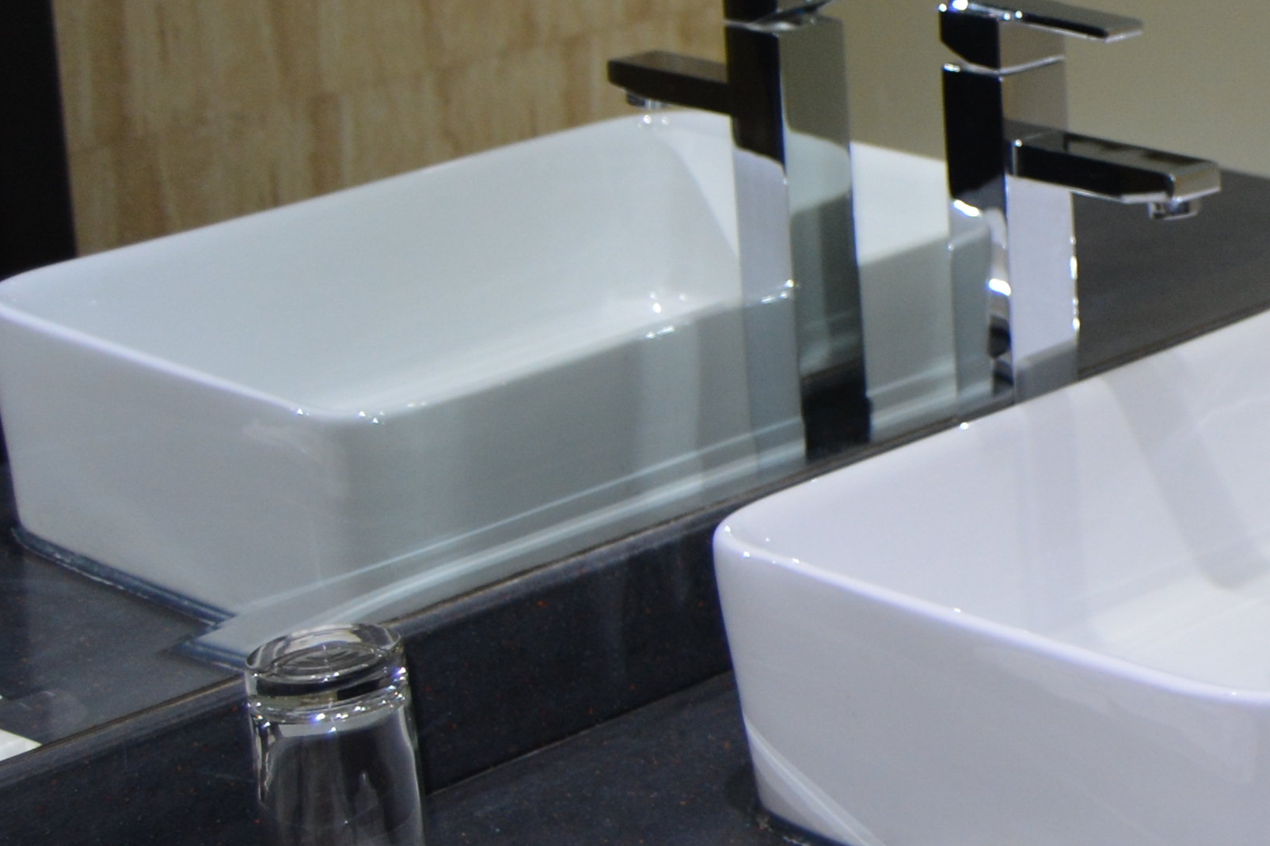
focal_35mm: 101
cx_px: 1954
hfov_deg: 17.9
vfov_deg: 13.2
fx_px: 3562
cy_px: -154
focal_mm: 18
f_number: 3.5
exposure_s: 1/60
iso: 400
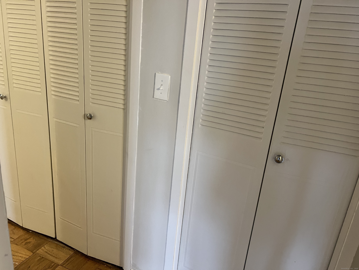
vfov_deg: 53.1
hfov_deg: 67.3
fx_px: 270
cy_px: 135
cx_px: 180
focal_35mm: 26
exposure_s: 1/60
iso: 250
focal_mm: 5.7
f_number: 1.5
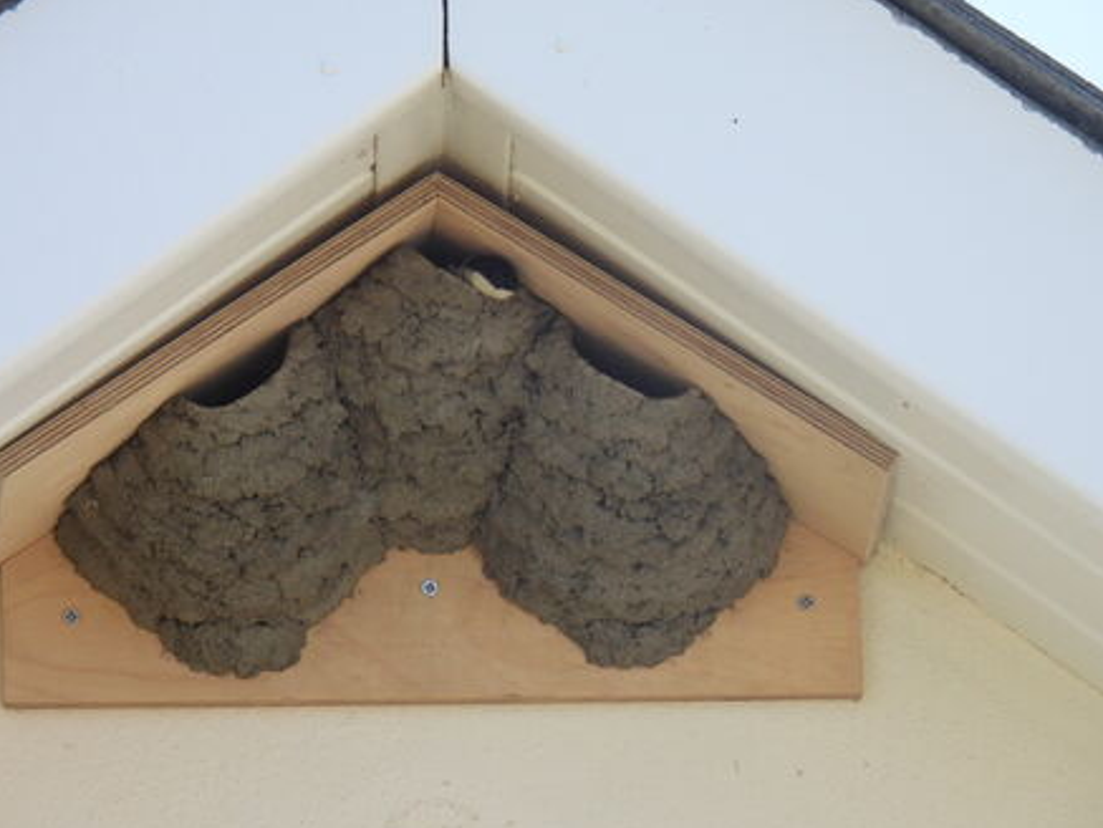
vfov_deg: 2.1
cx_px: 541
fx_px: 22821
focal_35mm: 716
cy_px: 415
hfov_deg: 2.8
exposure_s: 1/500
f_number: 5.6
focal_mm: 125
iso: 220
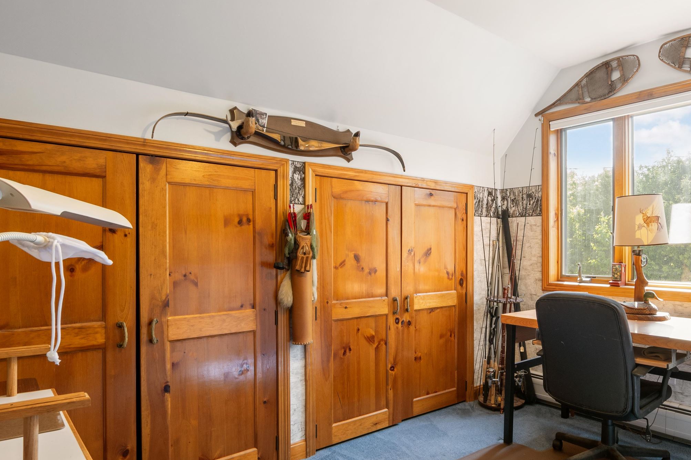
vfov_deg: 55.0
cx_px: 463
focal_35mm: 23
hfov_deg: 73.7
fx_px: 441
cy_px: 253
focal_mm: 10
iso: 100
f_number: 8
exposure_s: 1/5
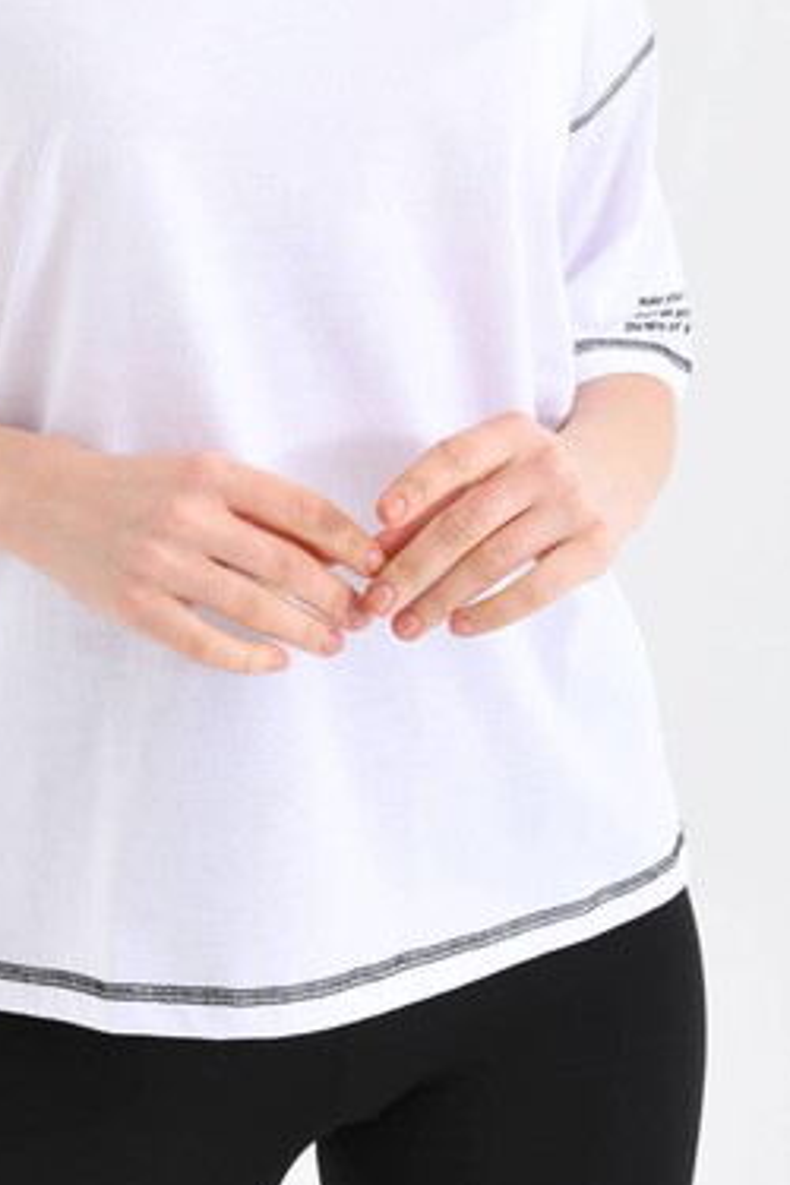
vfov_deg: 18.3
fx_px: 3621
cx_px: 234
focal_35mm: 110
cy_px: 92
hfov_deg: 12.4
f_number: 6.3
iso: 160
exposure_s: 1/125
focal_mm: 55
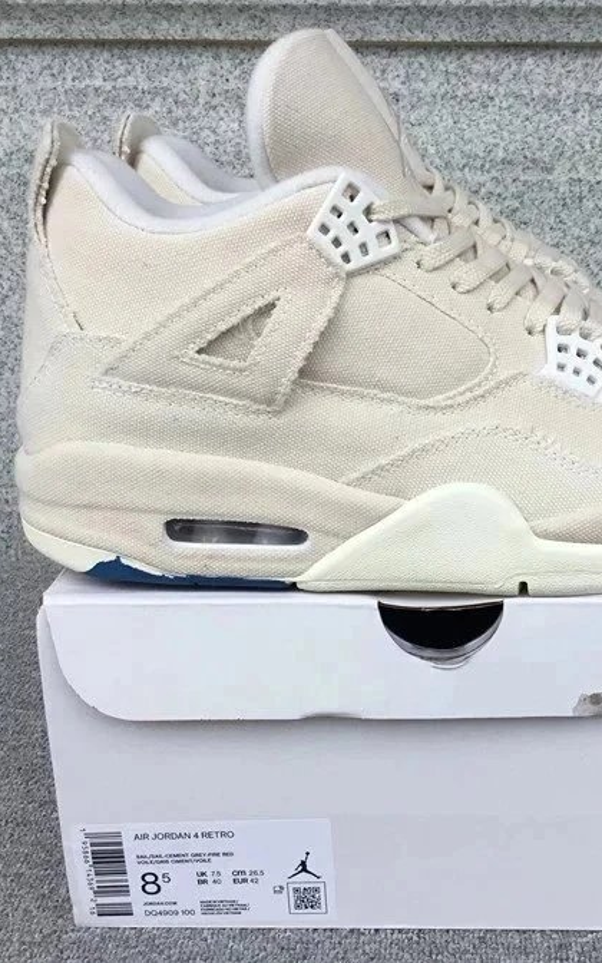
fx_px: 1155
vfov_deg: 45.3
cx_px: 433
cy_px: 481
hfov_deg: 28.9
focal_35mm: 44
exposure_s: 1/715
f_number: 2.4
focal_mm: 3.3
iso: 25
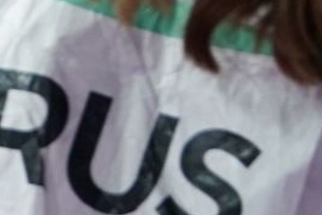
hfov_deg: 1.1
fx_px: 17002
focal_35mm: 1901
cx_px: -768
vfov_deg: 0.7
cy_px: -48
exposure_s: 1/1000
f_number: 2.8
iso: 1000
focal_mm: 186
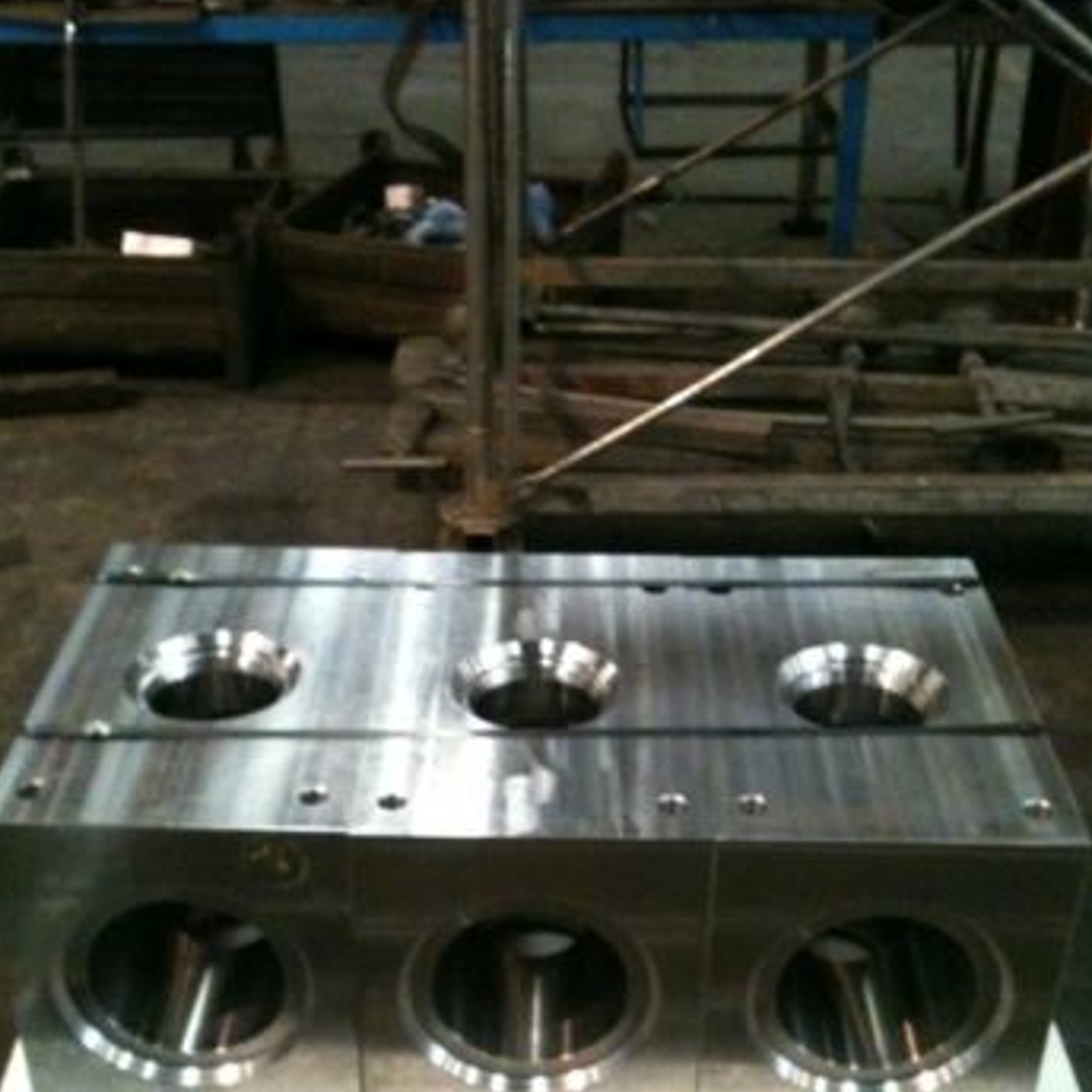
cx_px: 529
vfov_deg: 36.9
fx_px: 1606
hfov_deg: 37.5
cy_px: 771
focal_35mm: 45
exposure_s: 1/10
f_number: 2.8
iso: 640
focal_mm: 3.85
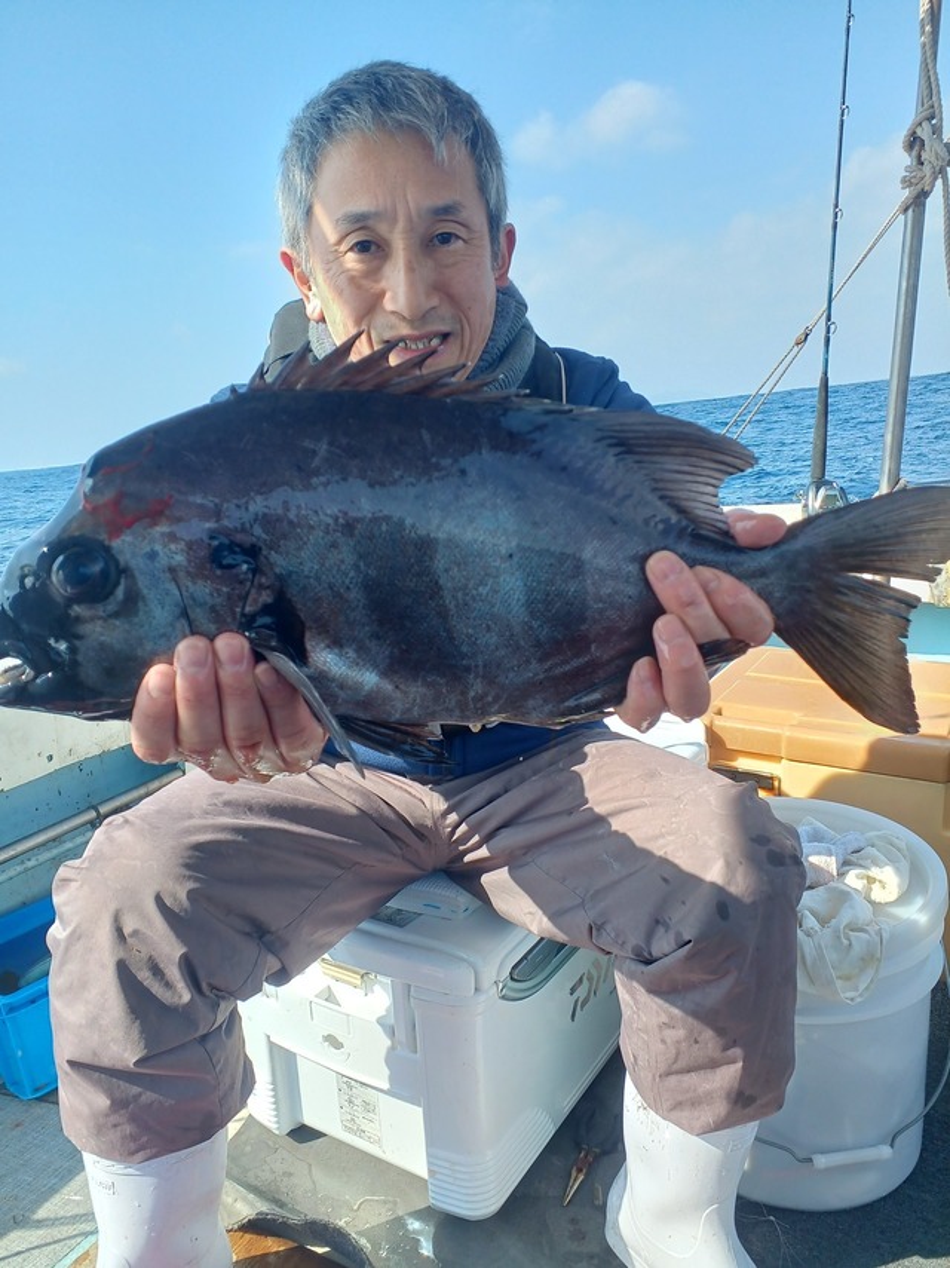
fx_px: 988
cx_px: 475
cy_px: 634
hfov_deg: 51.3
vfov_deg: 65.3
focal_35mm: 27
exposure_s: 1/445
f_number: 1.9
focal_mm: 3.58
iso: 32
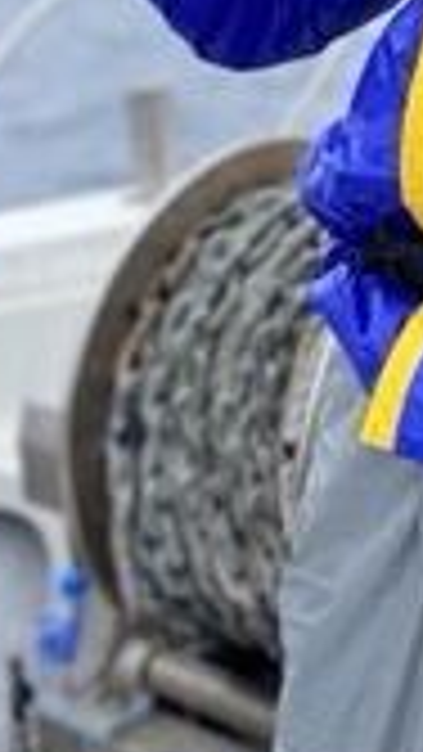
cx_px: 536
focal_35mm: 68
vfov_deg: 28.9
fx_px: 1355
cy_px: -9
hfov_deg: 16.8
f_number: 1.8
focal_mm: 4.25
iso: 32
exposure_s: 1/409
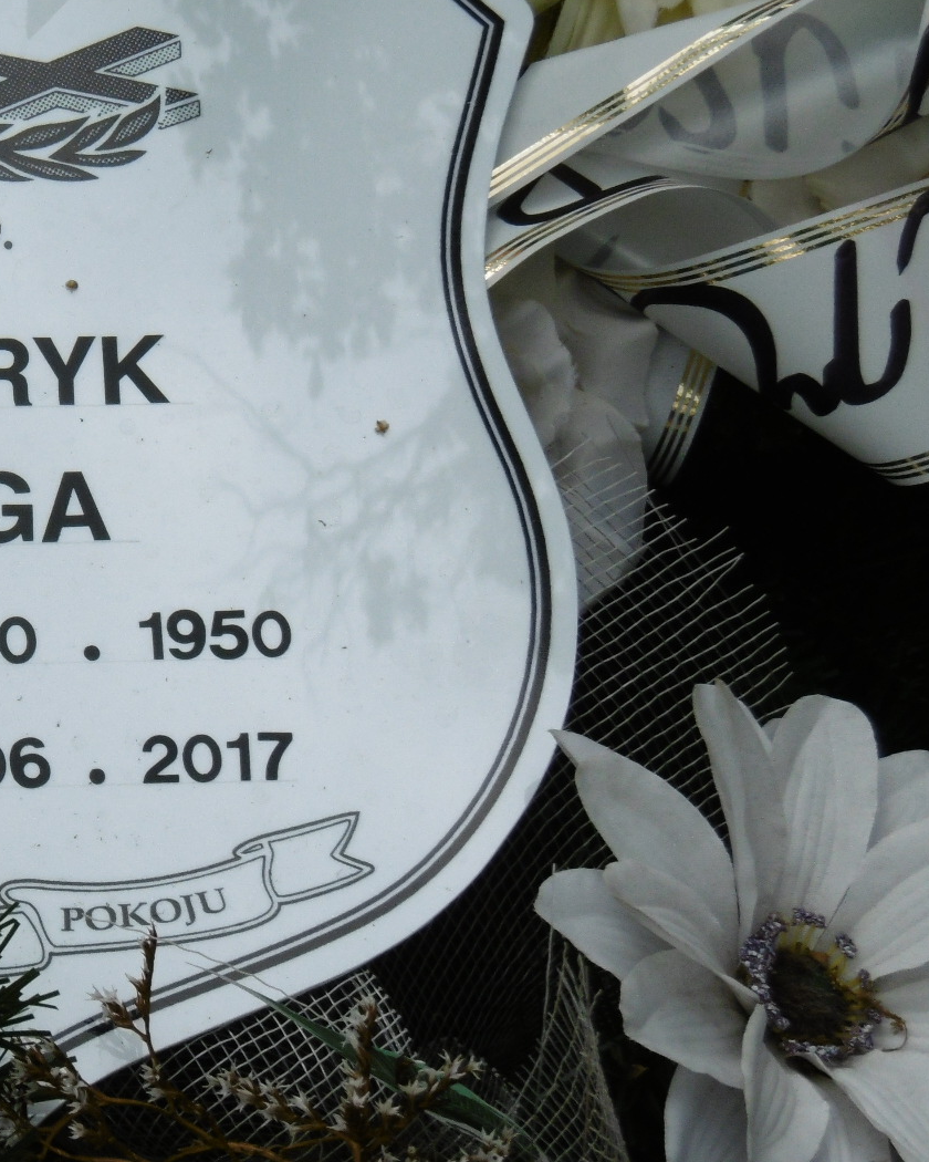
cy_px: 463
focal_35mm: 198
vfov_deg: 9.8
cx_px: -76
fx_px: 6805
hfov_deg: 7.8
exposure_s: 1/500
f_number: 4.8
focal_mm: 18.6
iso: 100
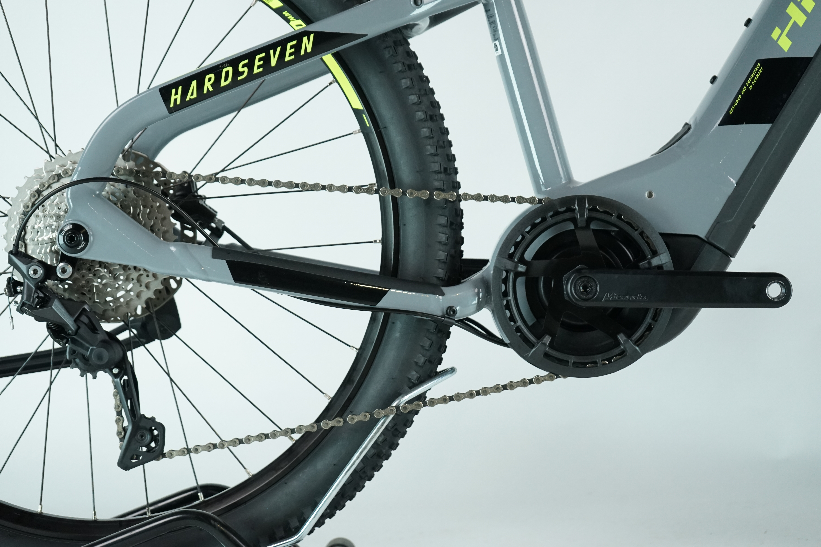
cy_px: 274
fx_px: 1505
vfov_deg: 20.6
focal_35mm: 66
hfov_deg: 30.5
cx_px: 410
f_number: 5.6
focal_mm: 66
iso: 2000
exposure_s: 1/200
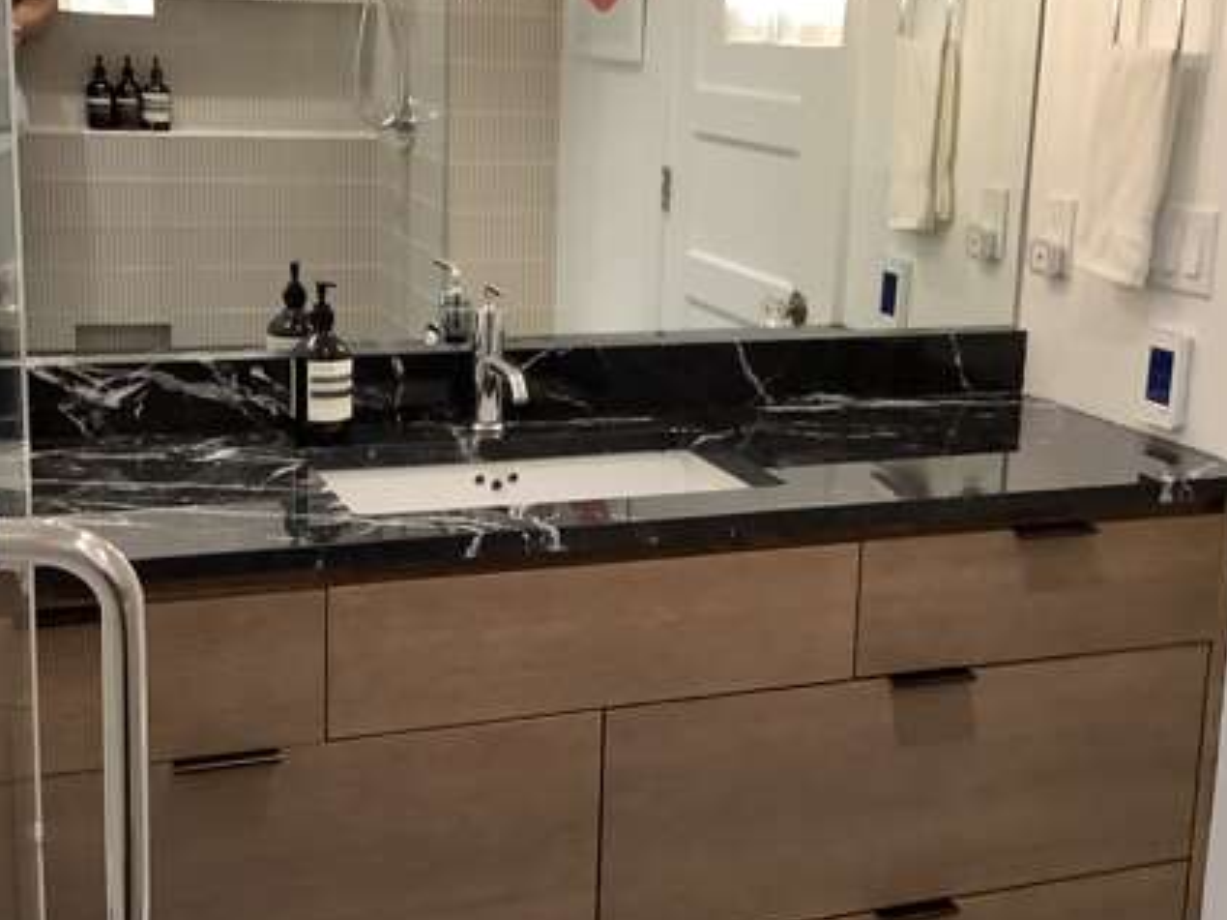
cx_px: 631
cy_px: 398
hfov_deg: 38.2
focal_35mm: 50
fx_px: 1772
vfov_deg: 29.1
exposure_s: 1/60
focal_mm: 3.3
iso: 200
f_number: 2.4
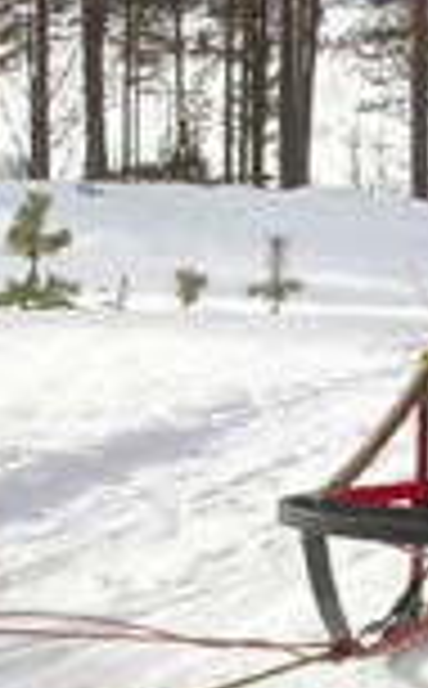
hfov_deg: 7.7
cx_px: 464
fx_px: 3169
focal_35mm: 169
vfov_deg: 12.4
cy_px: 472
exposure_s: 1/273
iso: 100
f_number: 7.5
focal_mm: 7.85
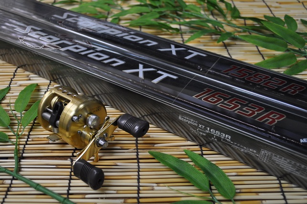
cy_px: 102
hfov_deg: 53.2
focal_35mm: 36
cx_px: 154
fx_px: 307
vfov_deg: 36.8
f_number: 4
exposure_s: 1/60
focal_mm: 24
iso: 500
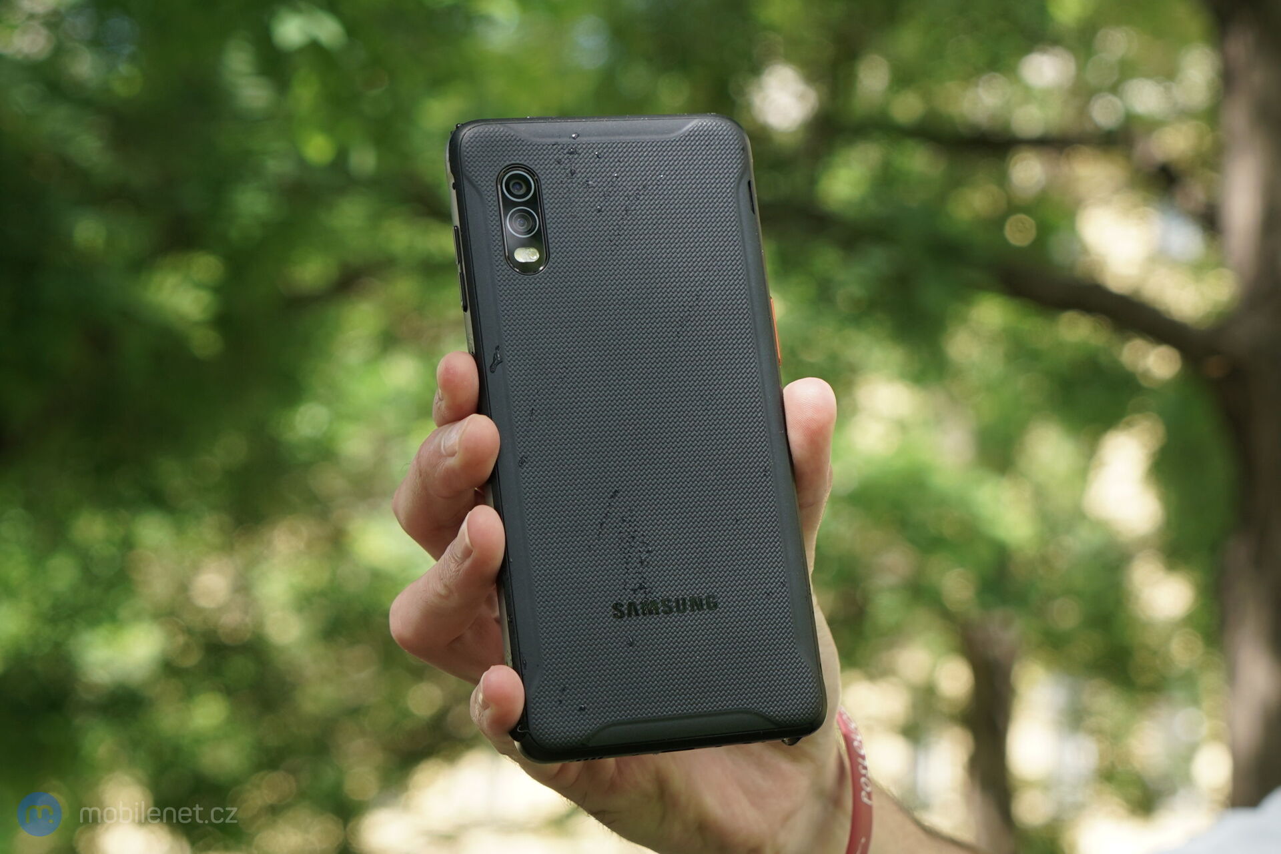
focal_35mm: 45
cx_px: 640
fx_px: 1601
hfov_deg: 43.6
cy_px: 427
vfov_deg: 29.9
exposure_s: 1/160
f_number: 5
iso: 125
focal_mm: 45
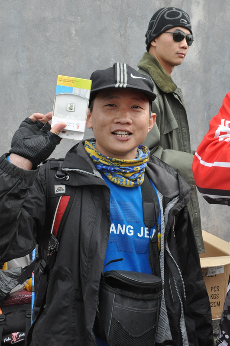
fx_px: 505
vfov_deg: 37.9
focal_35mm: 52
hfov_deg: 25.7
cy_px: 173
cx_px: 115
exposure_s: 1/320
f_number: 14
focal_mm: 35
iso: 1600
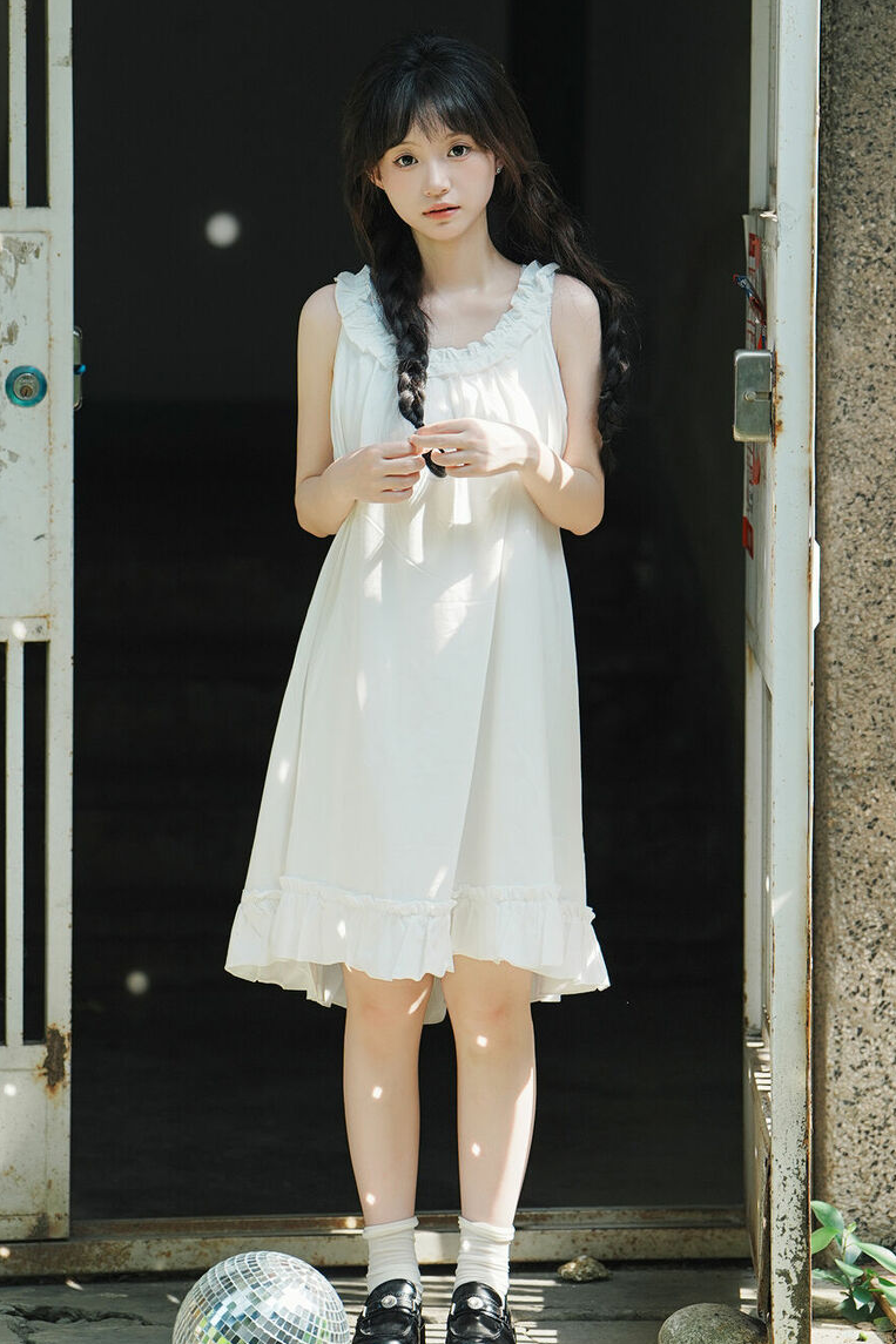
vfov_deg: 11.9
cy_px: 508
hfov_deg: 8.0
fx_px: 6423
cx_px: 407
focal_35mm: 172
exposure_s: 1/1000
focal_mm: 125
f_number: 2.8
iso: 200
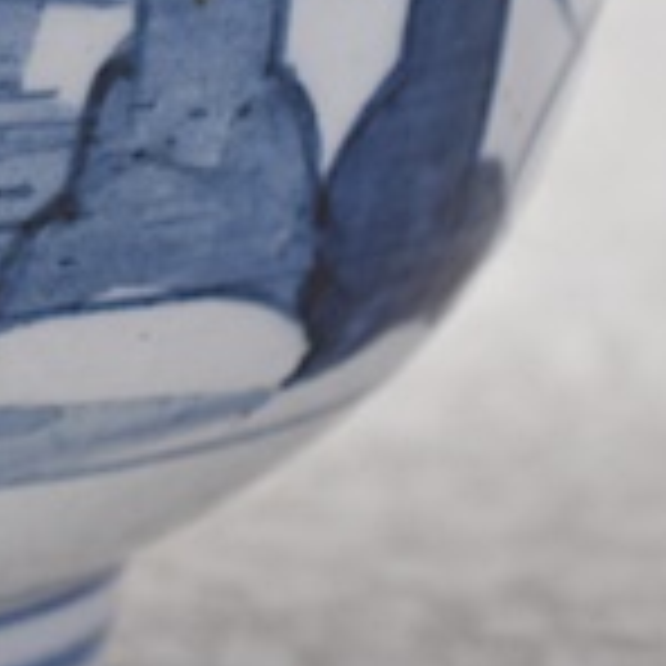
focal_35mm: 379
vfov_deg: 4.6
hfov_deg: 4.5
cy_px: -236
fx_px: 8256
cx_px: -742
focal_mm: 55
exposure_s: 1/2.5
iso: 400
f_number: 5.6
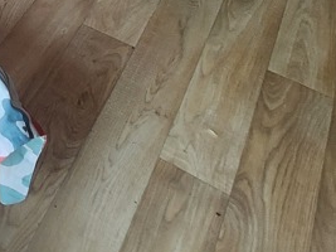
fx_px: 708
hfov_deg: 19.5
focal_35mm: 73
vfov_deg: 12.3
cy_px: -453
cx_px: -277
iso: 32
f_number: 2.2
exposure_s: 1/50
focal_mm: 1.74
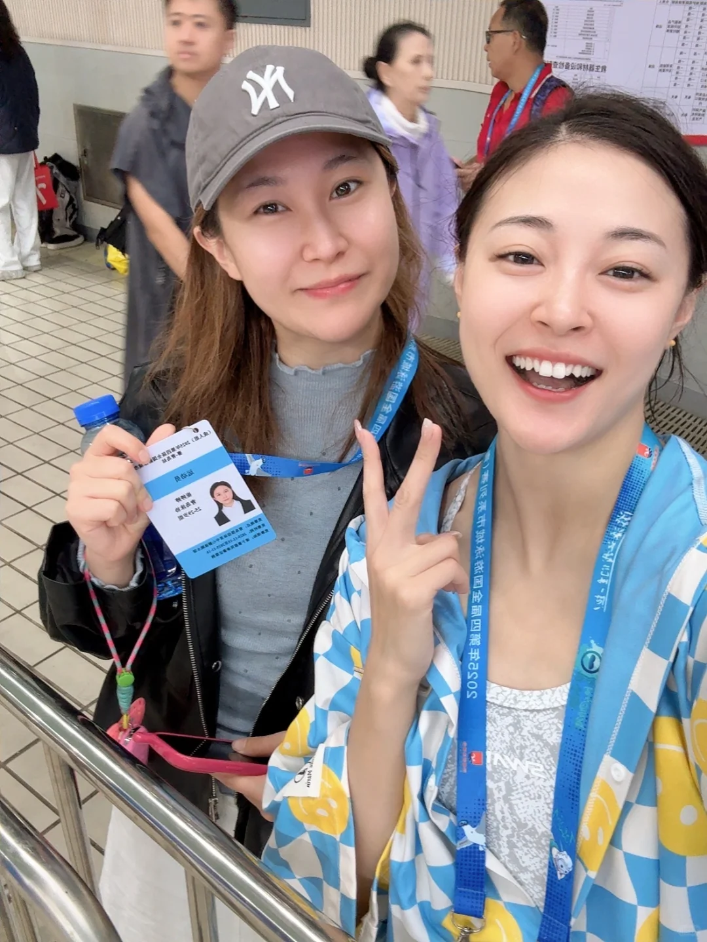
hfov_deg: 46.8
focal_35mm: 30
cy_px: 471
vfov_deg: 60.0
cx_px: 354
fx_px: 817
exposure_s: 1/50
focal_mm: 2.69
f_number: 1.9
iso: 100
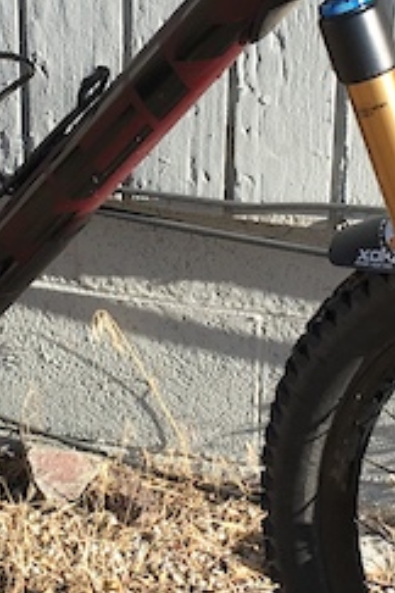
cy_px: 212
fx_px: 2090
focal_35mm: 127
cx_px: 163
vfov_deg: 16.1
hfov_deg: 10.8
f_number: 2.2
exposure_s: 1/527
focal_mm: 4.15
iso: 25
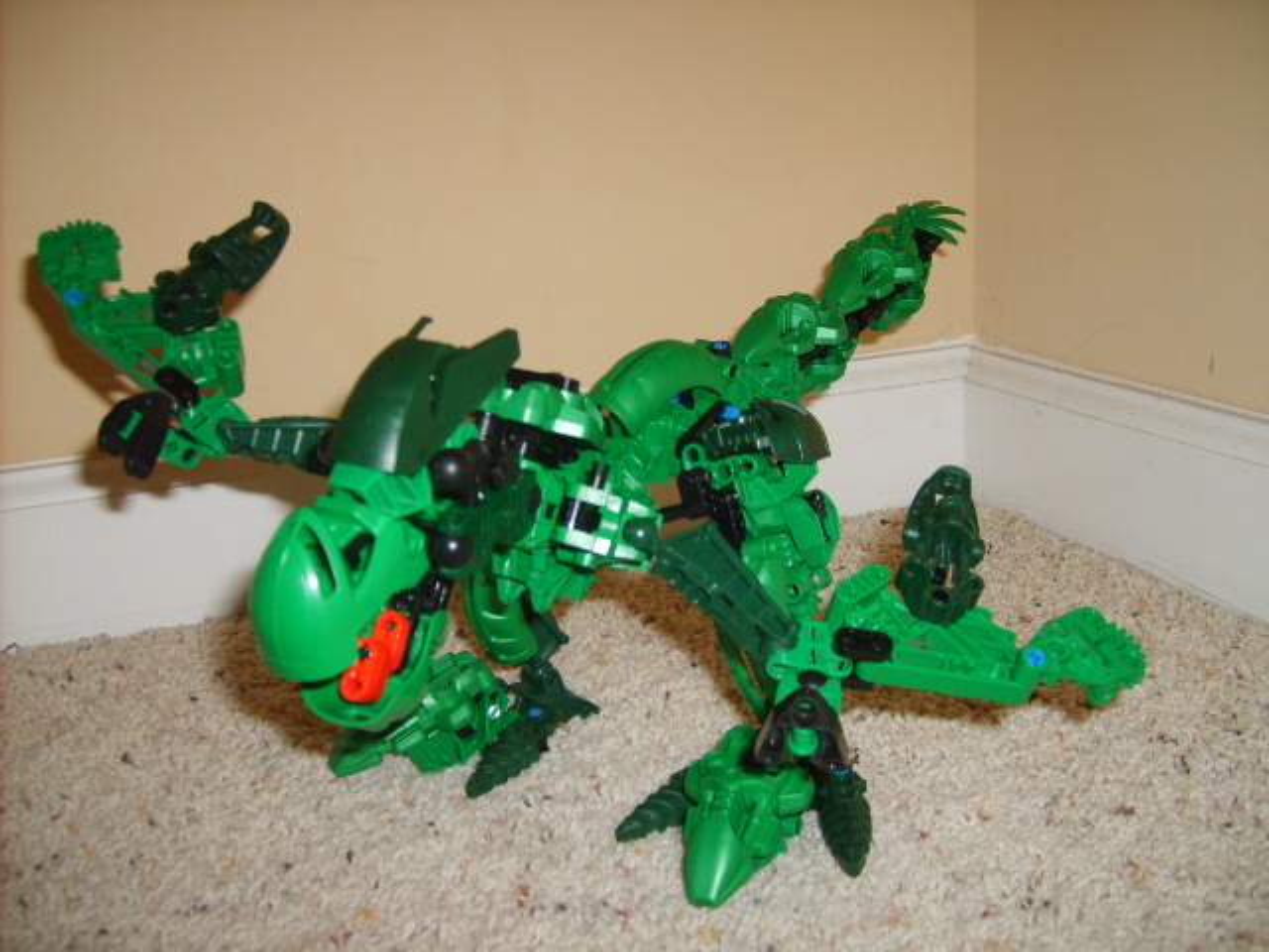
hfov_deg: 52.6
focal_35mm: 35
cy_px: 476
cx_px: 634
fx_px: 1283
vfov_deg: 40.7
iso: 100
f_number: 2.8
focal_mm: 5.8
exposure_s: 1/45
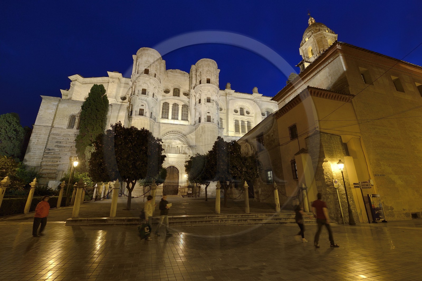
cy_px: 140
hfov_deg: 100.4
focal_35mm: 15
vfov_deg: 77.2
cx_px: 211
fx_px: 176
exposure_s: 1/13
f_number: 5
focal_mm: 15
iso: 1600
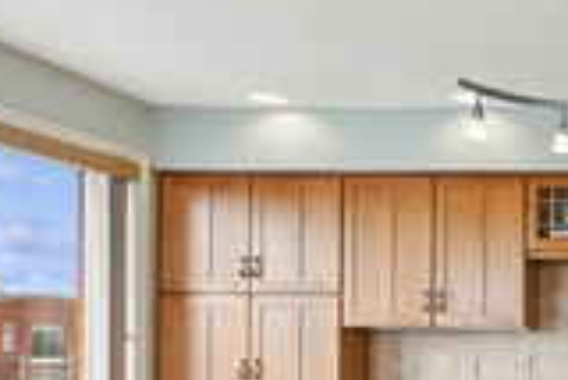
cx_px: 685
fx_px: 734
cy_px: 327
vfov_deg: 28.1
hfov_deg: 34.0
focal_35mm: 46
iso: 200
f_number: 9
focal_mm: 15.5
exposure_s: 1/80
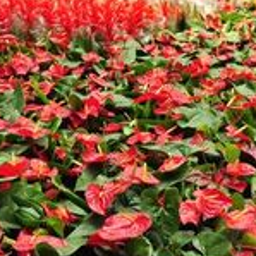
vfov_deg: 18.8
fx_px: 770
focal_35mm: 92
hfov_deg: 18.7
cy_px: 92
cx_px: 194
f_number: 3.8
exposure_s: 1/500
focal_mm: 24
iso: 320
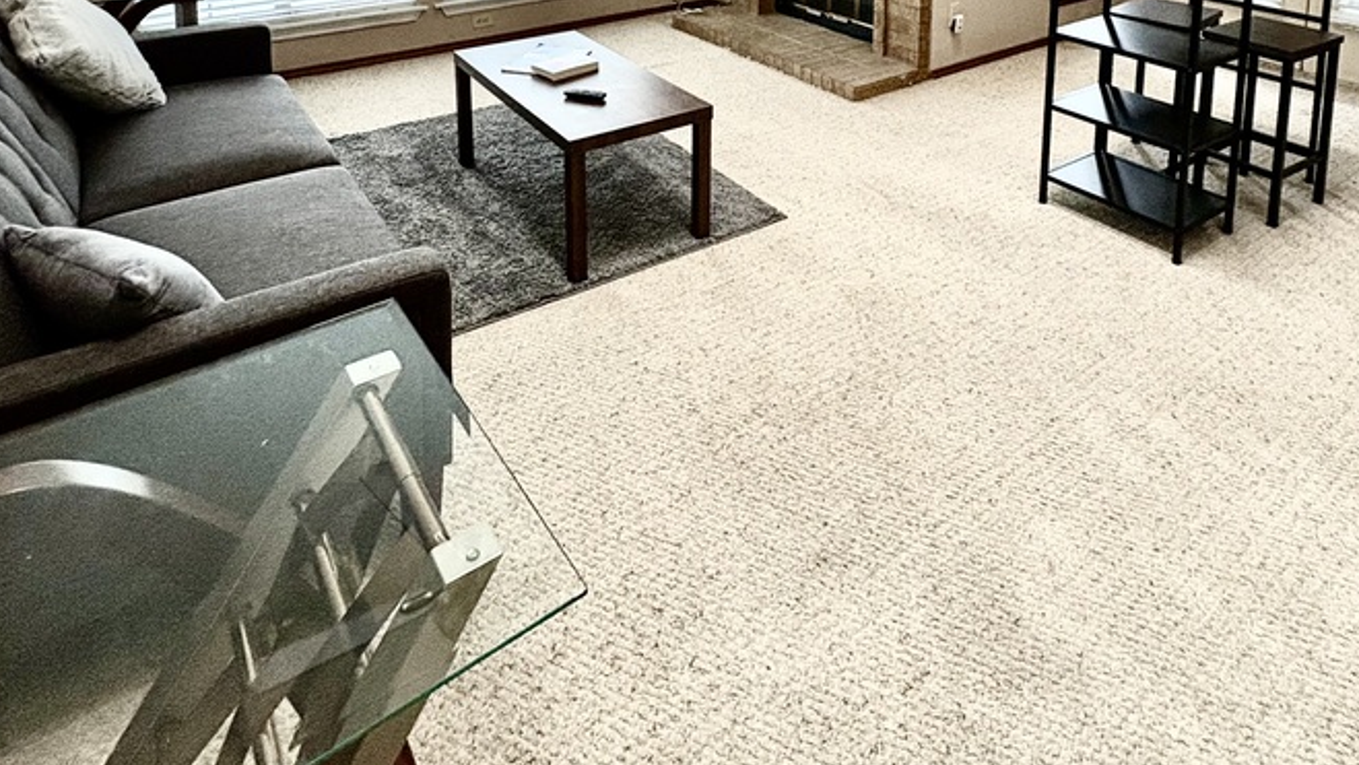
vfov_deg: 37.7
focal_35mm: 25
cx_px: 747
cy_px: -95
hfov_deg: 73.8
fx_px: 901
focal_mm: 2.22
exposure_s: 1/60
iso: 250
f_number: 2.2
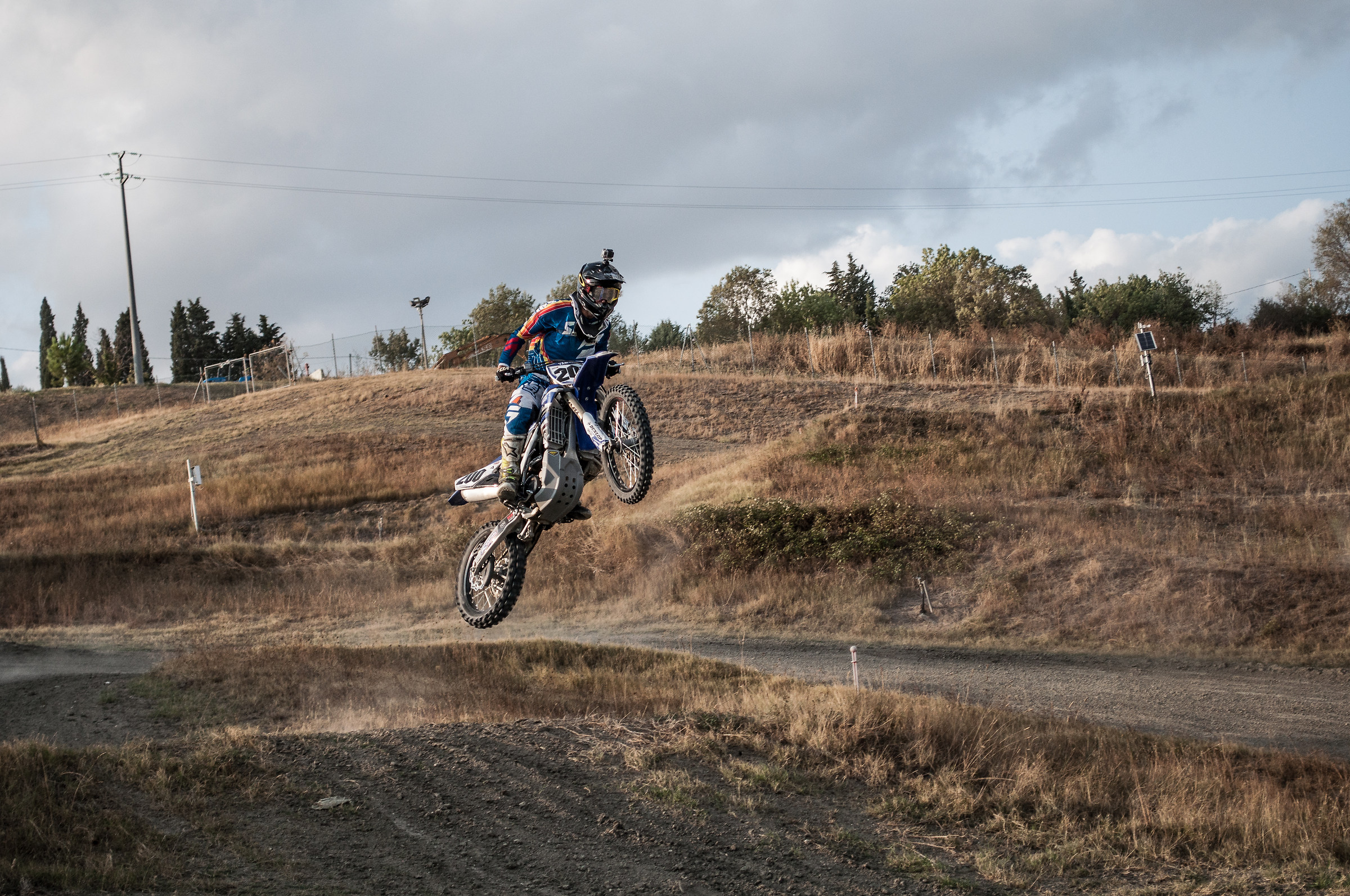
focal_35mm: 82
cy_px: 448
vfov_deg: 16.5
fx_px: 3090
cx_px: 675
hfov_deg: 24.6
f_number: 5.6
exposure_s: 1/1000
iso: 400
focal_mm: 55
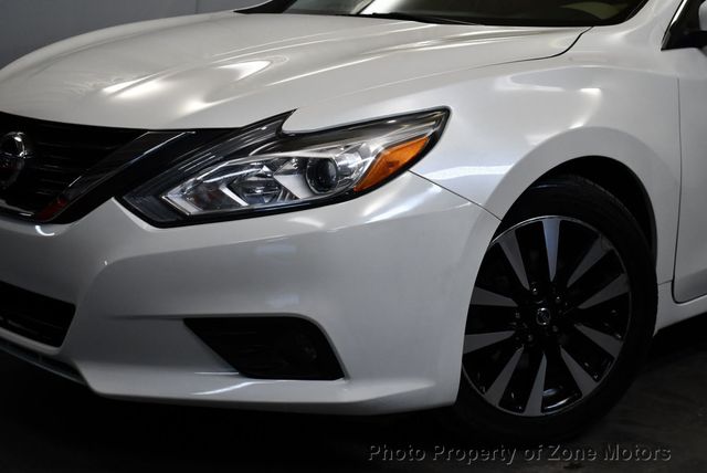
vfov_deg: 23.4
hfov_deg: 34.5
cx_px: 354
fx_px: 1140
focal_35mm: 58
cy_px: 236
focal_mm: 29
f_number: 4.2
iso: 560
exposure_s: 1/250
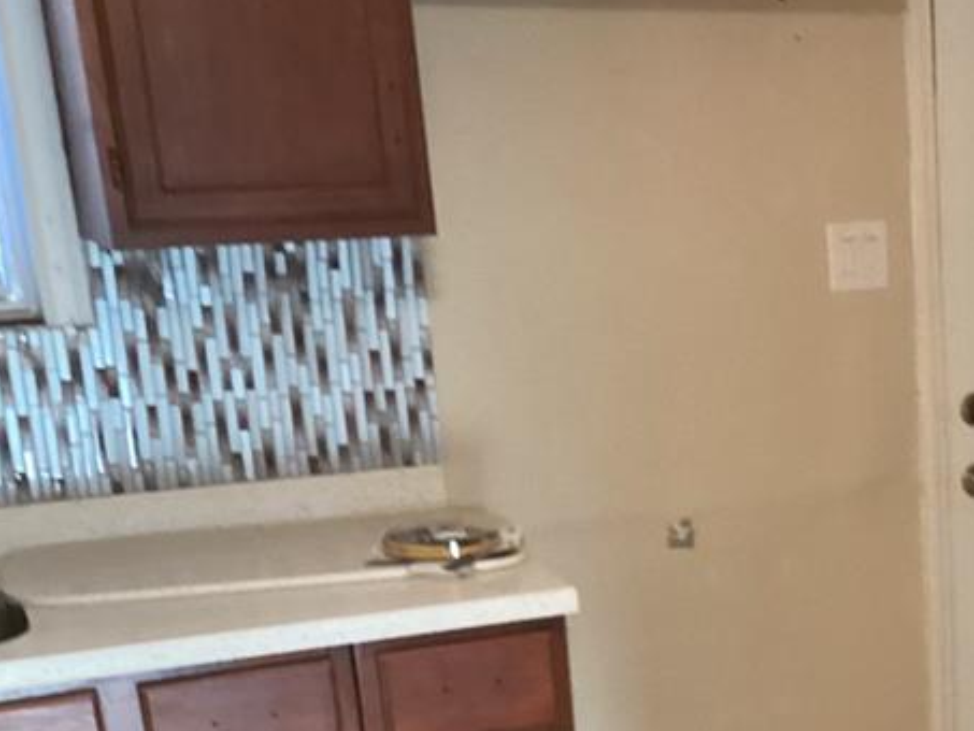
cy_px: 783
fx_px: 1970
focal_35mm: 70
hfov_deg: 26.0
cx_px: 1021
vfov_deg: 20.2
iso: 320
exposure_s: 1/60
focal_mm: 3.3
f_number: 2.4
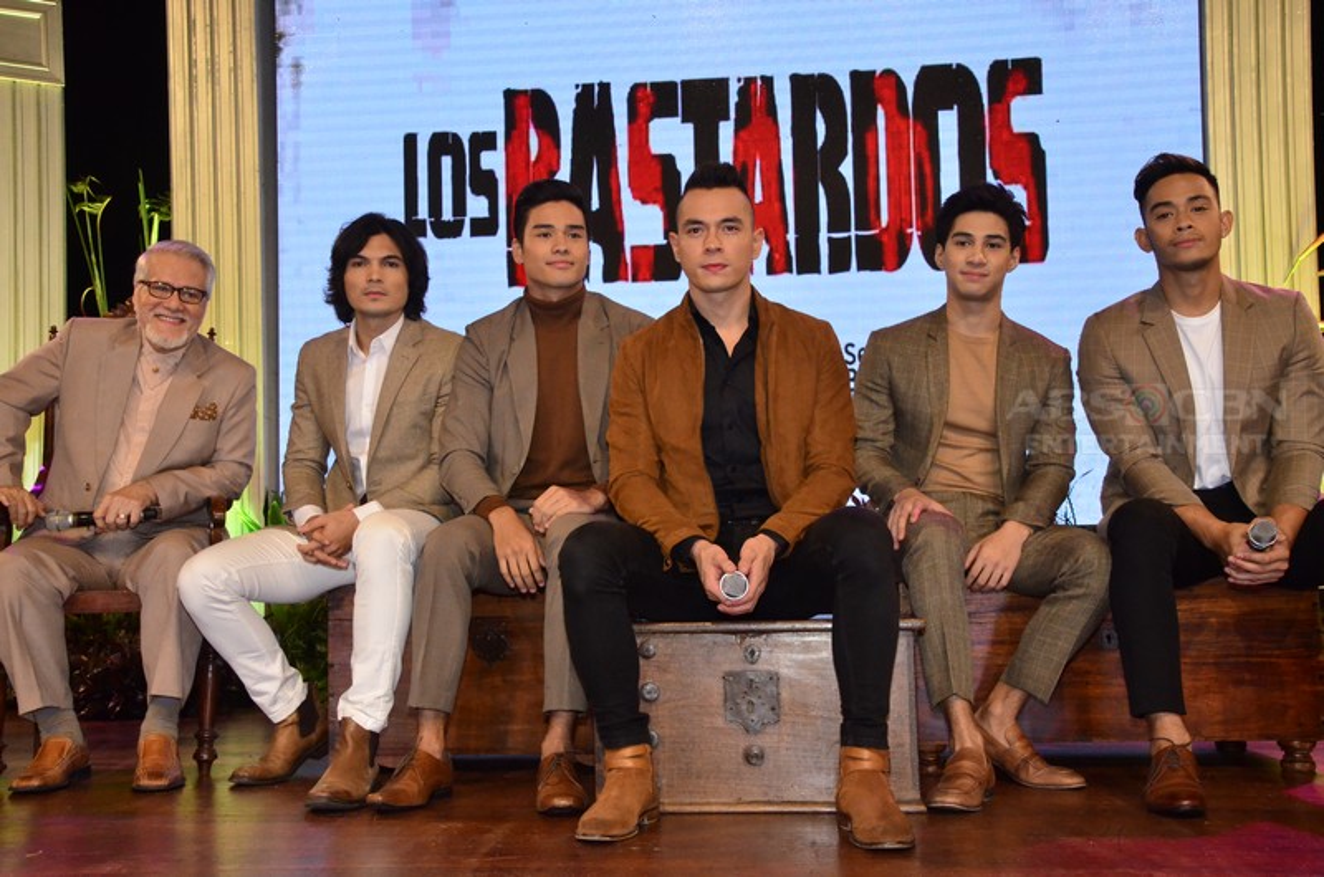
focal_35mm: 42
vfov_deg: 31.8
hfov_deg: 46.5
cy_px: 438
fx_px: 1542
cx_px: 662
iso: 2500
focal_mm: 28
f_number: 9
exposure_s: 1/160
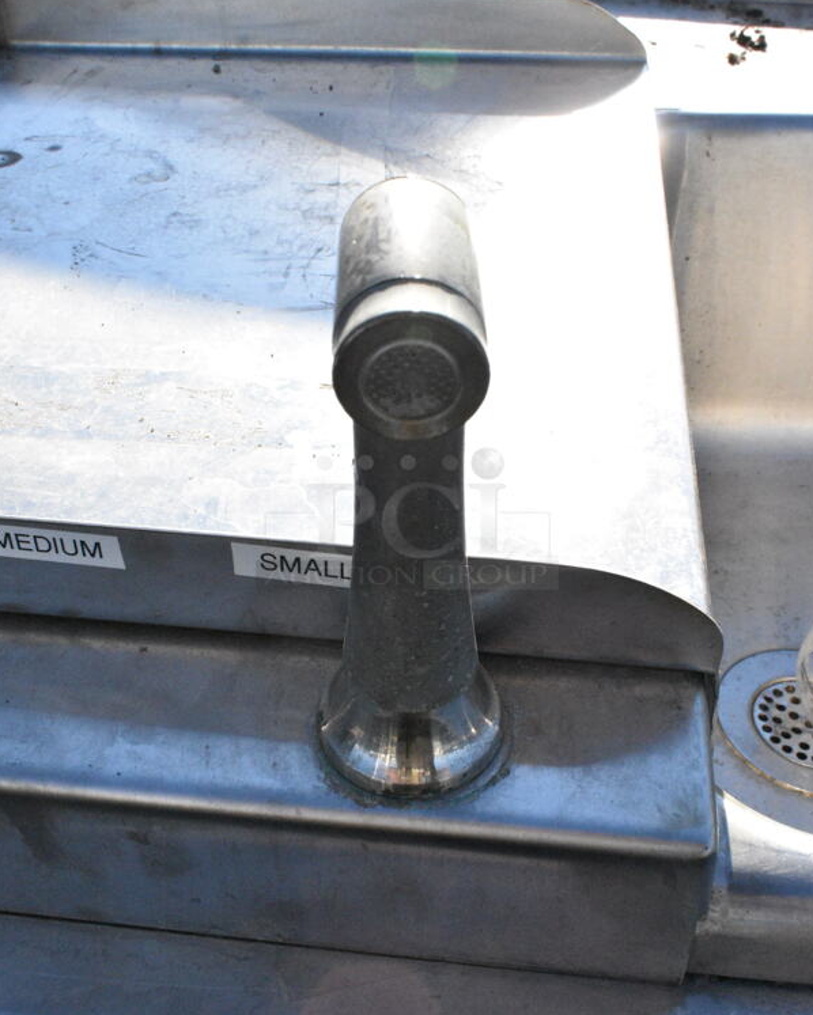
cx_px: 408
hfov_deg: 37.7
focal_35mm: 40
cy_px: 518
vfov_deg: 46.2
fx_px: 1190
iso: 6400
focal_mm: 23
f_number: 20
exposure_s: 1/1600
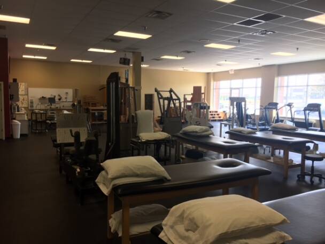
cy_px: 122
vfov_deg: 48.2
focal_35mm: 29
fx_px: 272
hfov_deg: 61.7
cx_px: 162
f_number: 2.2
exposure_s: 1/60
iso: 32
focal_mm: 4.15
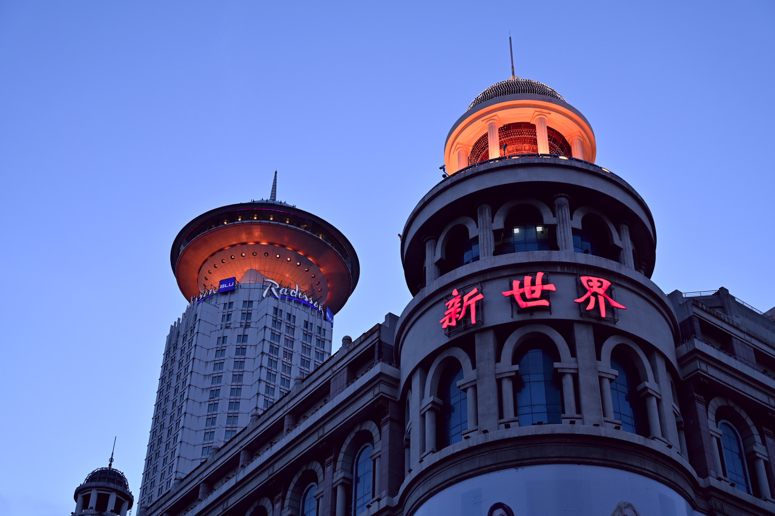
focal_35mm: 50
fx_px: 1076
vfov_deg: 27.0
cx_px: 388
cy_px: 258
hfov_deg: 39.6
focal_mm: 50
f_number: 4
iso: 280
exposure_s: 1/100
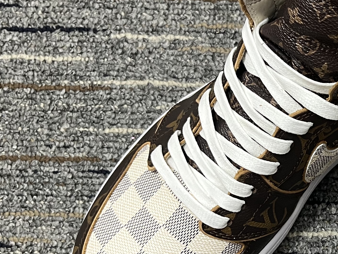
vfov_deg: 19.7
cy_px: 198
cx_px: 398
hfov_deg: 24.1
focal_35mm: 74
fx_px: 722
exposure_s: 1/50
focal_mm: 5.1
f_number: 1.6
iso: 125
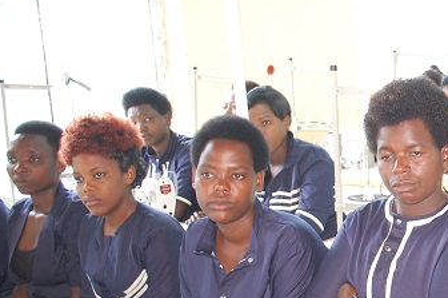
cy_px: 171
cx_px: 453
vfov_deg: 21.2
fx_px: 795
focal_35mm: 64
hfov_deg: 29.3
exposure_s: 1/60
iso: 800
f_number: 3.8
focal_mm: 20
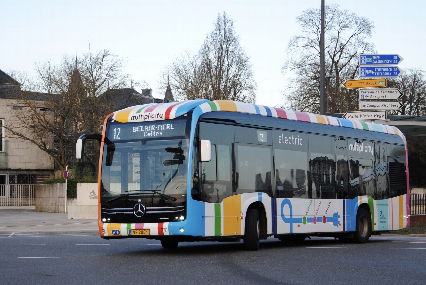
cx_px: 213
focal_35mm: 72
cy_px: 142
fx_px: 853
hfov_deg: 28.0
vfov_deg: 19.0
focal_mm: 48
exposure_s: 1/500
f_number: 4.8
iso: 360
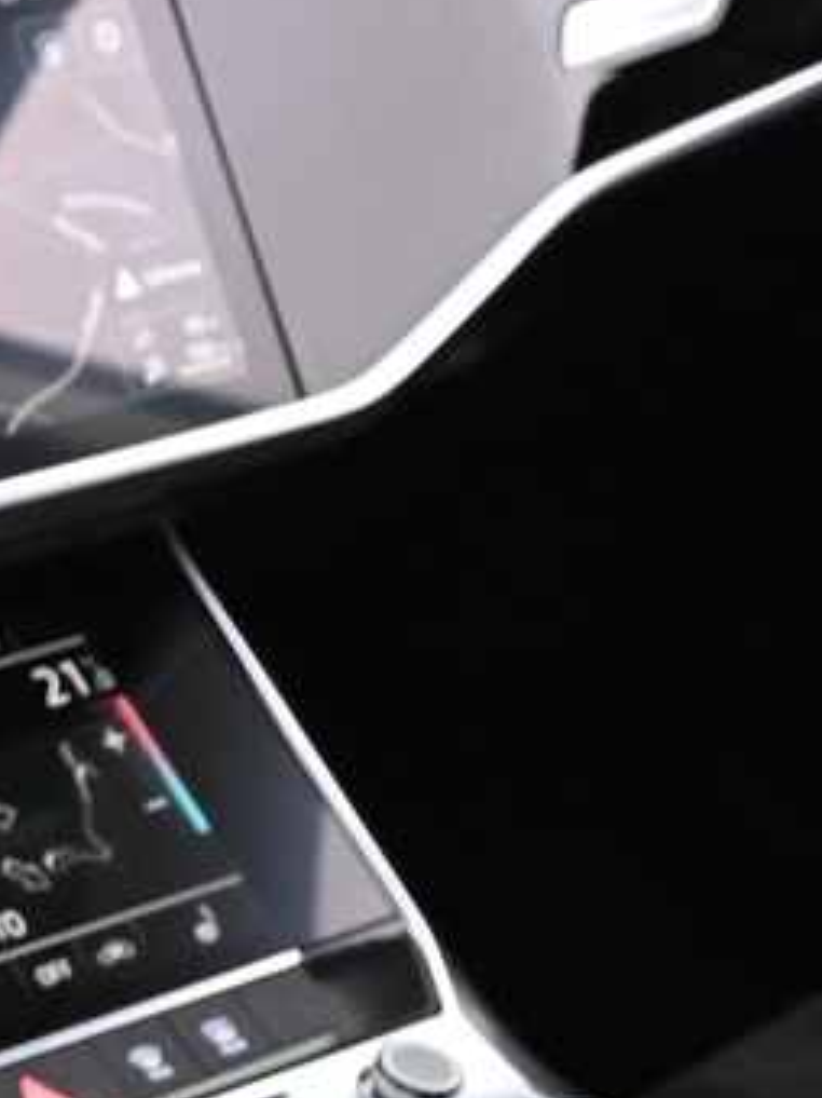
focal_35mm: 148
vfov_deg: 13.3
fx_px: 4694
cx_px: -932
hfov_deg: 9.3
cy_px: 661
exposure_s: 1/20
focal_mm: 21.5
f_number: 4
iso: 1600
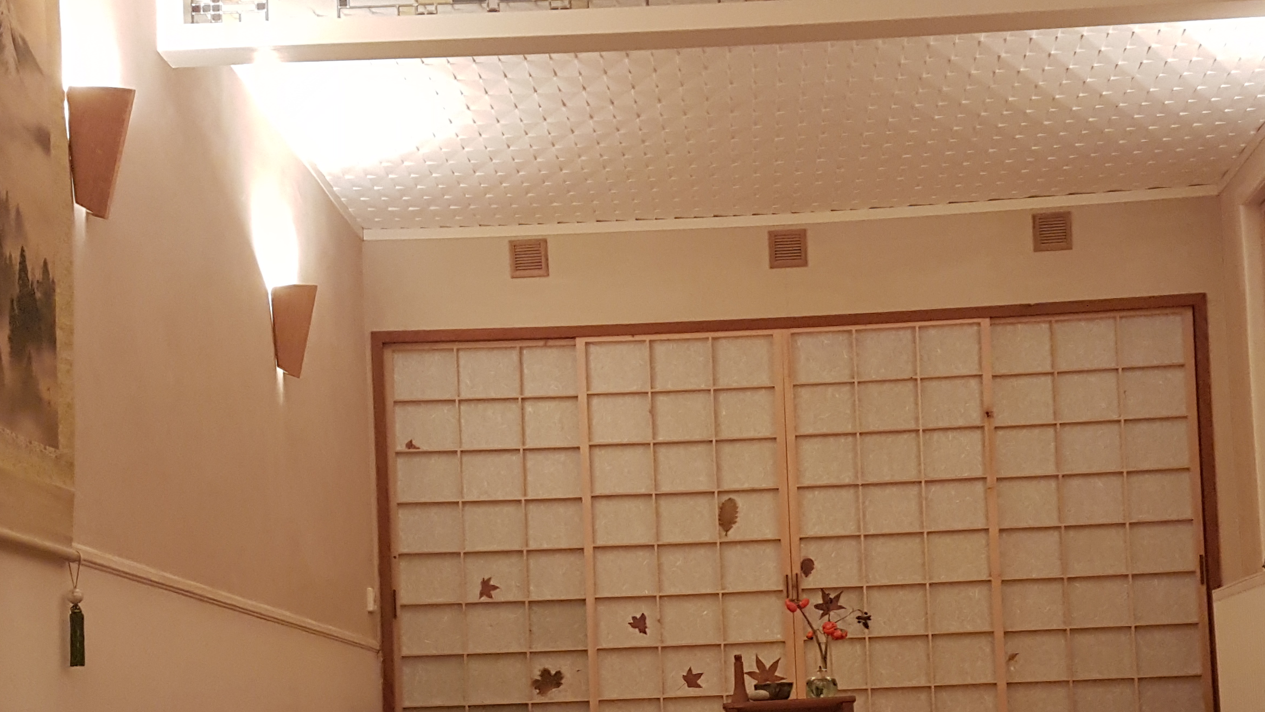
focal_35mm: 49
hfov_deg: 41.9
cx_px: 759
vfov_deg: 23.9
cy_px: 618
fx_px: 1644
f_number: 1.7
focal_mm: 4.2
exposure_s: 1/20
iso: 250
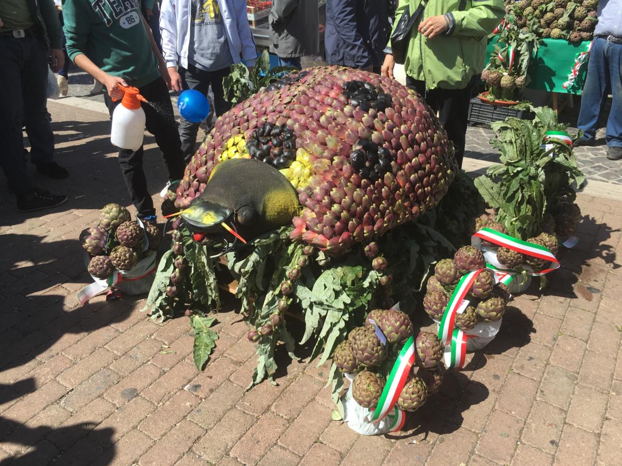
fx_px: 521
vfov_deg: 48.2
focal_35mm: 29
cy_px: 233
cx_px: 311
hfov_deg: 61.7
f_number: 2.2
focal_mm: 4.15
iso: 25
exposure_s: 1/1026
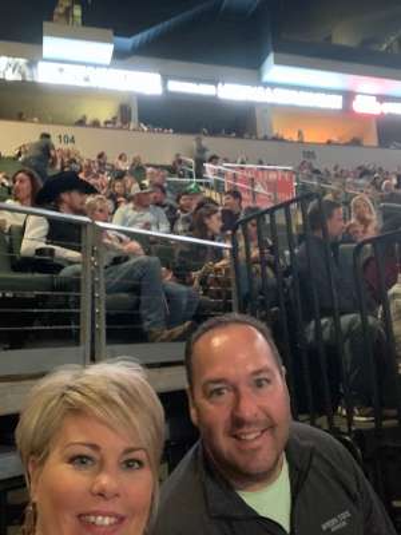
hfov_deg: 44.2
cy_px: 268
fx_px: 494
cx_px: 200
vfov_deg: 56.8
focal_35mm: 32
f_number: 2.2
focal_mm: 2.87
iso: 1250
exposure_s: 1/15
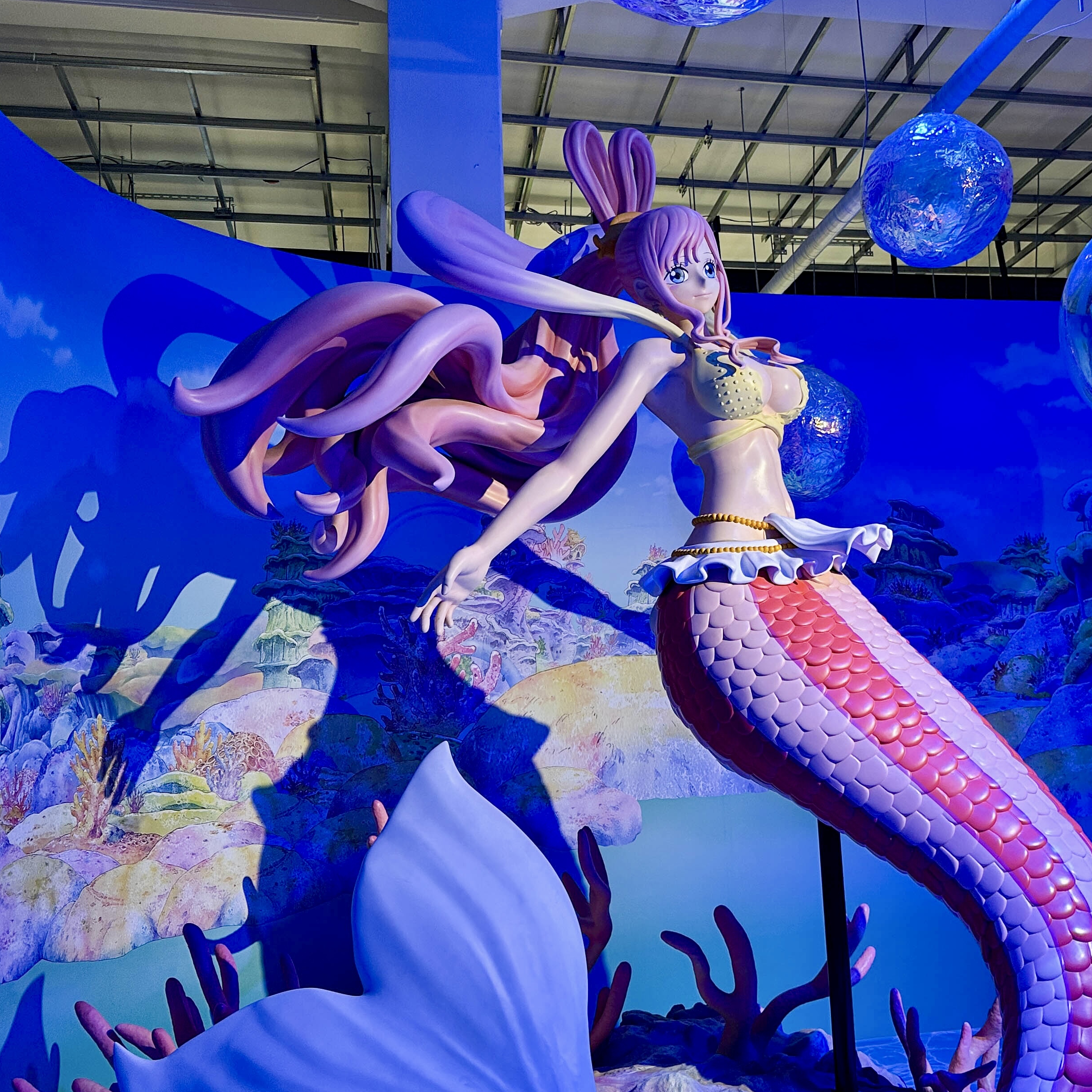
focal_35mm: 35
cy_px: 538
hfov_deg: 46.9
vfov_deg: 47.2
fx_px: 1249
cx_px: 663
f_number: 1.8
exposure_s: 1/60
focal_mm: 6.86
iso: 200
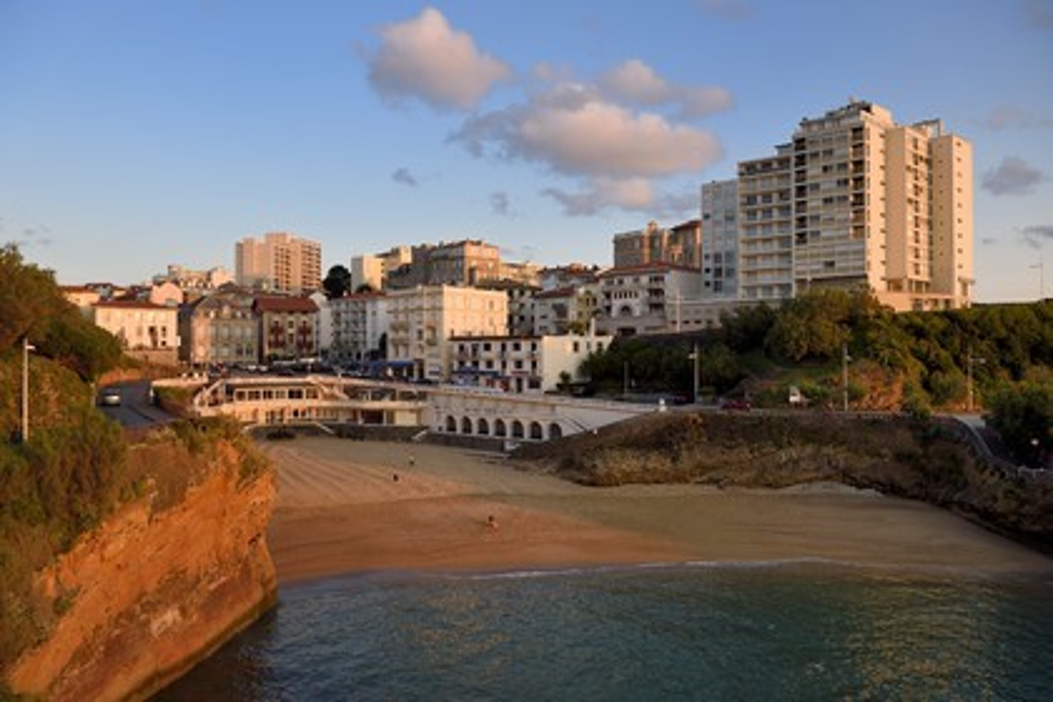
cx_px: 526
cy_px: 351
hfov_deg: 61.9
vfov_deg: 43.6
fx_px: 877
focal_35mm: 30
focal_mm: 30
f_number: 6.3
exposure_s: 1/160
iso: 200
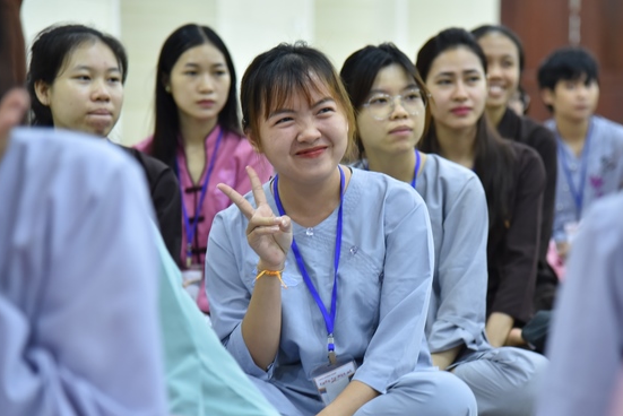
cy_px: 209
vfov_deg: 11.6
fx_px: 2043
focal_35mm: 118
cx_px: 355
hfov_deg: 17.3
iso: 2000
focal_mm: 100
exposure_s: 1/50
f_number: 4
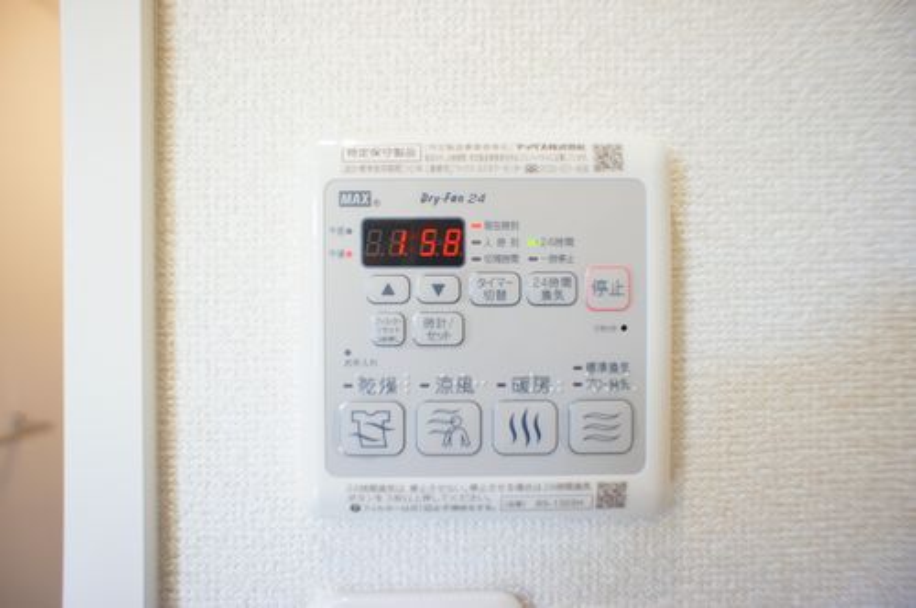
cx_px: 458
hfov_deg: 73.8
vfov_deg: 53.0
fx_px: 610
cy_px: 304
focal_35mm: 24
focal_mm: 16
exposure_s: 1/30
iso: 200
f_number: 3.2
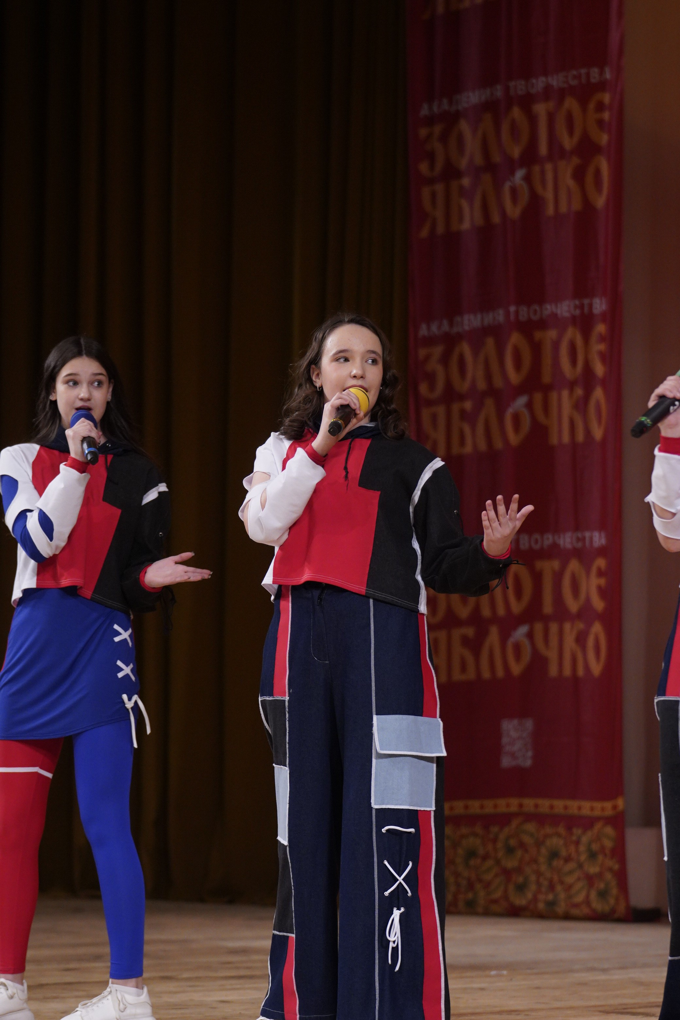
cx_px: 340
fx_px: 3598
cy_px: 510
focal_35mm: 127
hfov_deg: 10.8
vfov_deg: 16.1
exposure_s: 1/400
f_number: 2.8
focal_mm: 85
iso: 1600
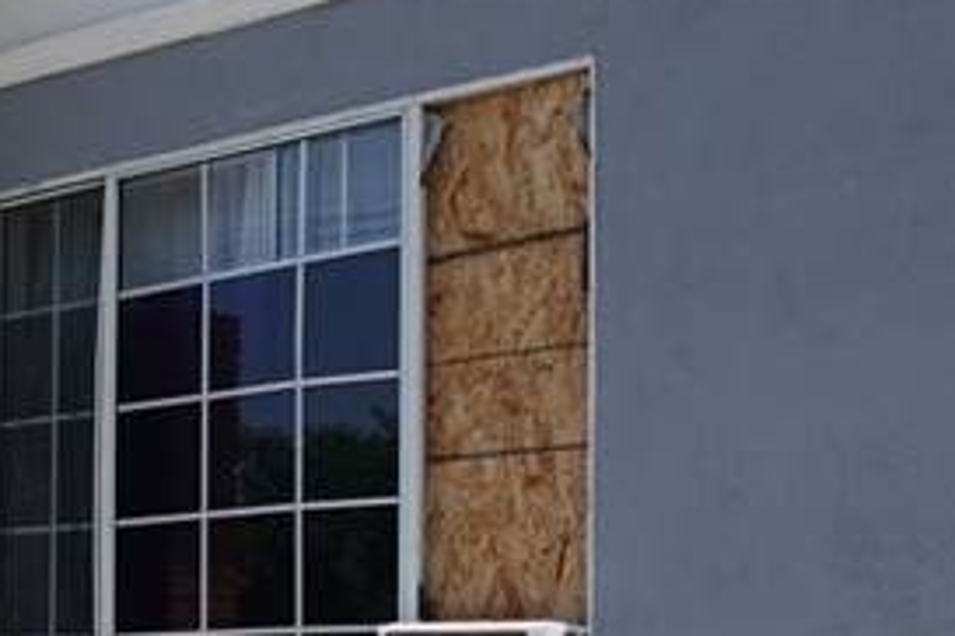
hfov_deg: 26.4
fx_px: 1989
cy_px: 694
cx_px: 161
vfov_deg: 17.6
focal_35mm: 75
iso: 125
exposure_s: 1/3200
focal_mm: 7.6
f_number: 2
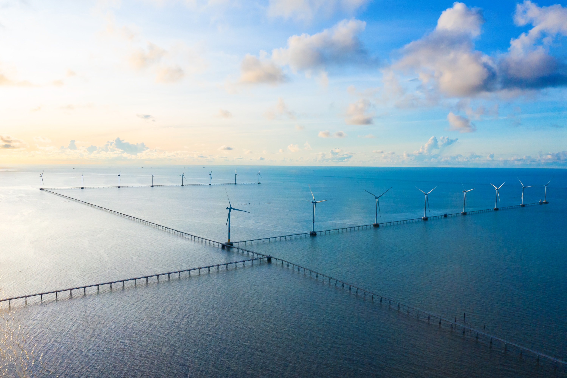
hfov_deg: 65.5
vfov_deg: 46.4
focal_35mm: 28
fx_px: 441
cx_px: 284
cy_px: 189
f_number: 10
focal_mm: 10.26
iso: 200
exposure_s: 1/200
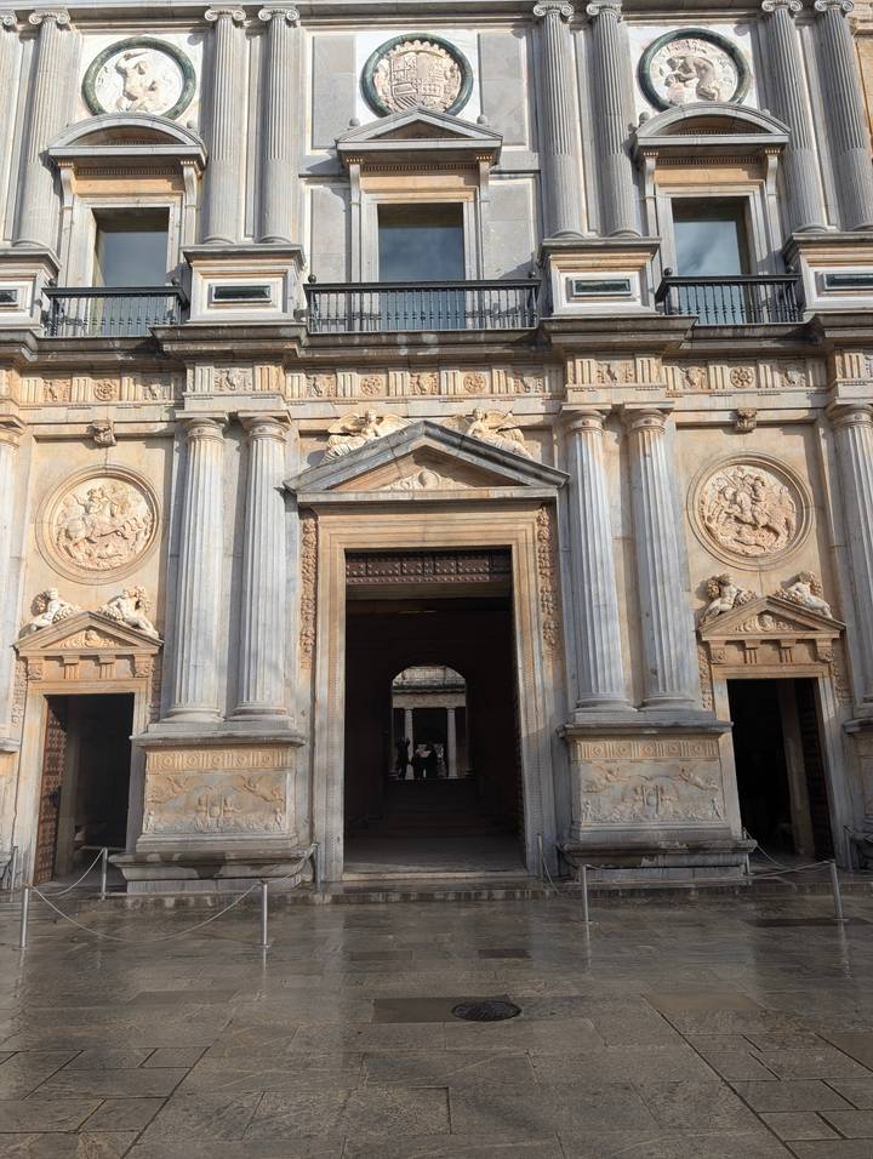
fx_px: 805
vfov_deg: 71.5
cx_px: 436
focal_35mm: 24
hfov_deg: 56.9
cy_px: 580
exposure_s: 1/667
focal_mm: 6.9
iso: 17
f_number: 1.68
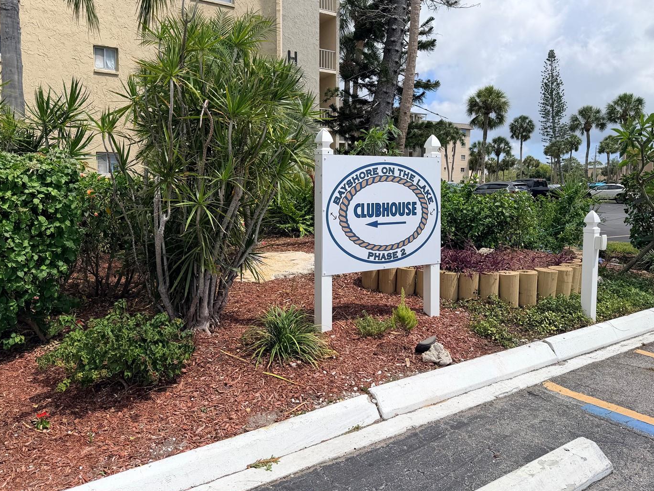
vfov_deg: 49.7
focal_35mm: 28
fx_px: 529
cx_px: 329
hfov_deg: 63.4
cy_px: 223
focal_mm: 6.76
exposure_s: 1/5714
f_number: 1.78
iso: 80
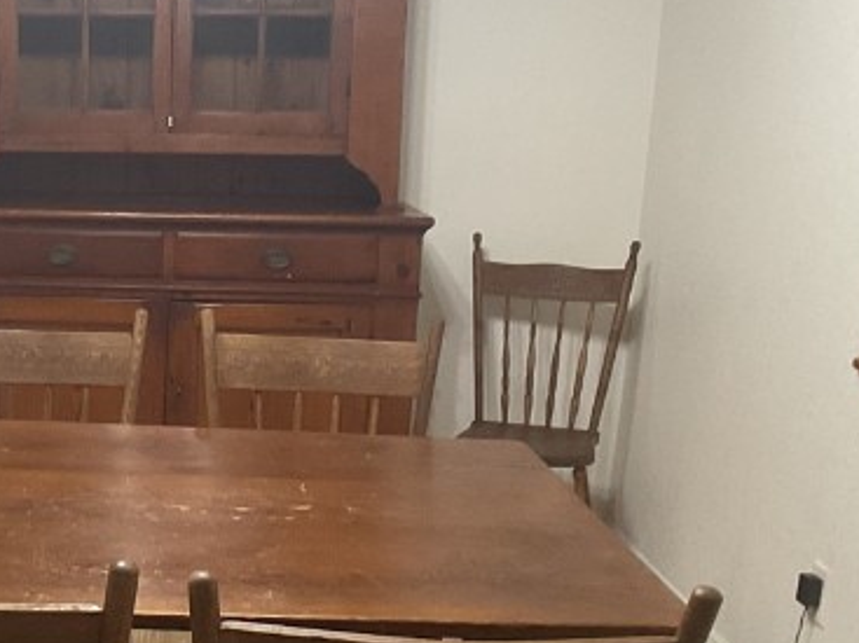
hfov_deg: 23.5
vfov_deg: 18.1
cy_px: 451
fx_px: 2009
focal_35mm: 81
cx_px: 98
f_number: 1.8
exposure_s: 1/60
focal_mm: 3
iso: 125
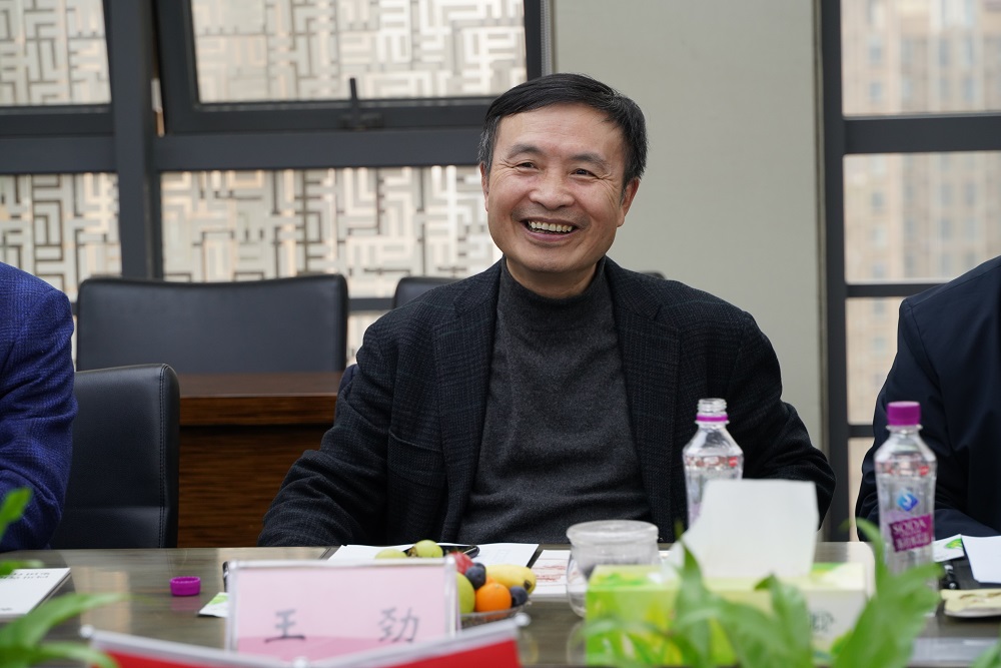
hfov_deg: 19.5
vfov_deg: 13.0
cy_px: 334
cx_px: 500
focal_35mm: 105
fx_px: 2920
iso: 1000
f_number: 5.6
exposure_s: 1/100
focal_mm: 105
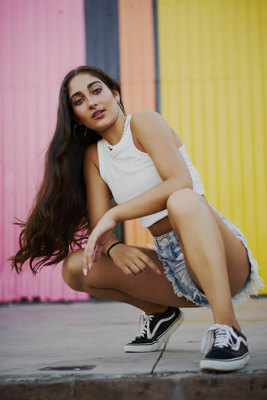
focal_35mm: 75
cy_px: 200
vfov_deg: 27.0
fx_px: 834
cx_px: 134
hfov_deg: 18.2
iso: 100
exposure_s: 1/800
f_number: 2
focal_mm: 50
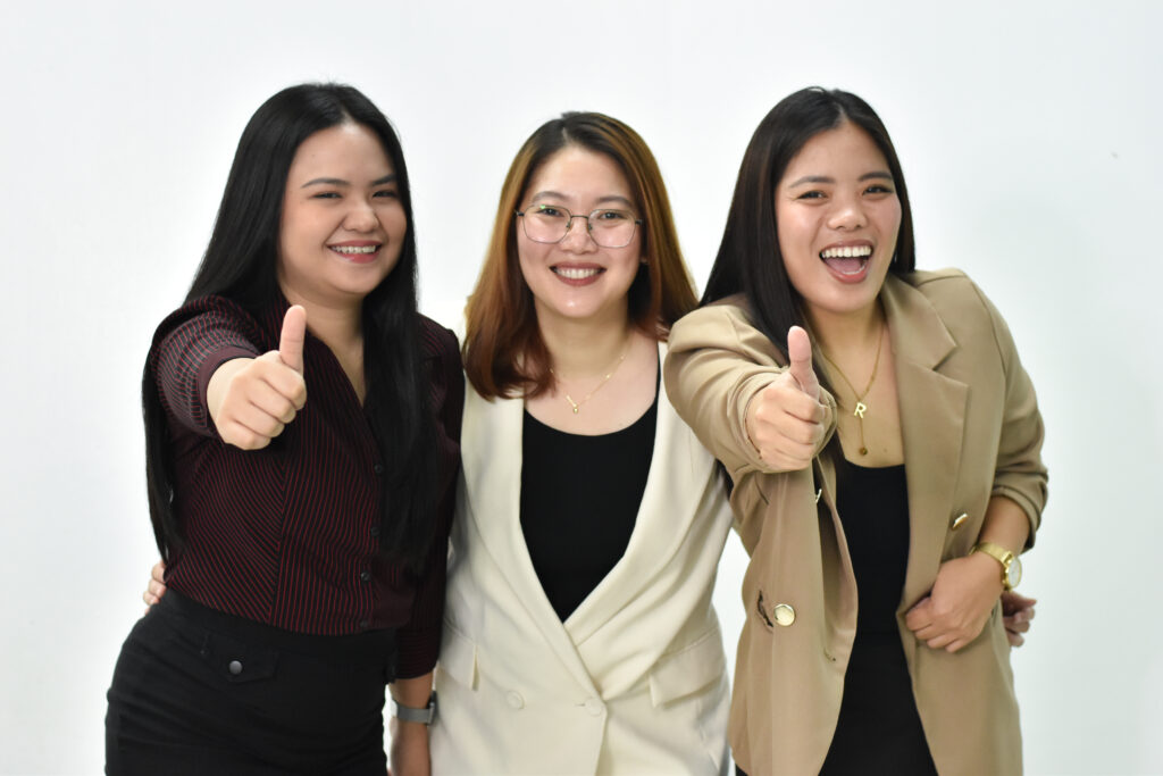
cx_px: 582
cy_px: 388
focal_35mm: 75
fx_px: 2423
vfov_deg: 18.2
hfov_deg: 27.0
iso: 1250
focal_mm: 50
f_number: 2.8
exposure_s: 1/200
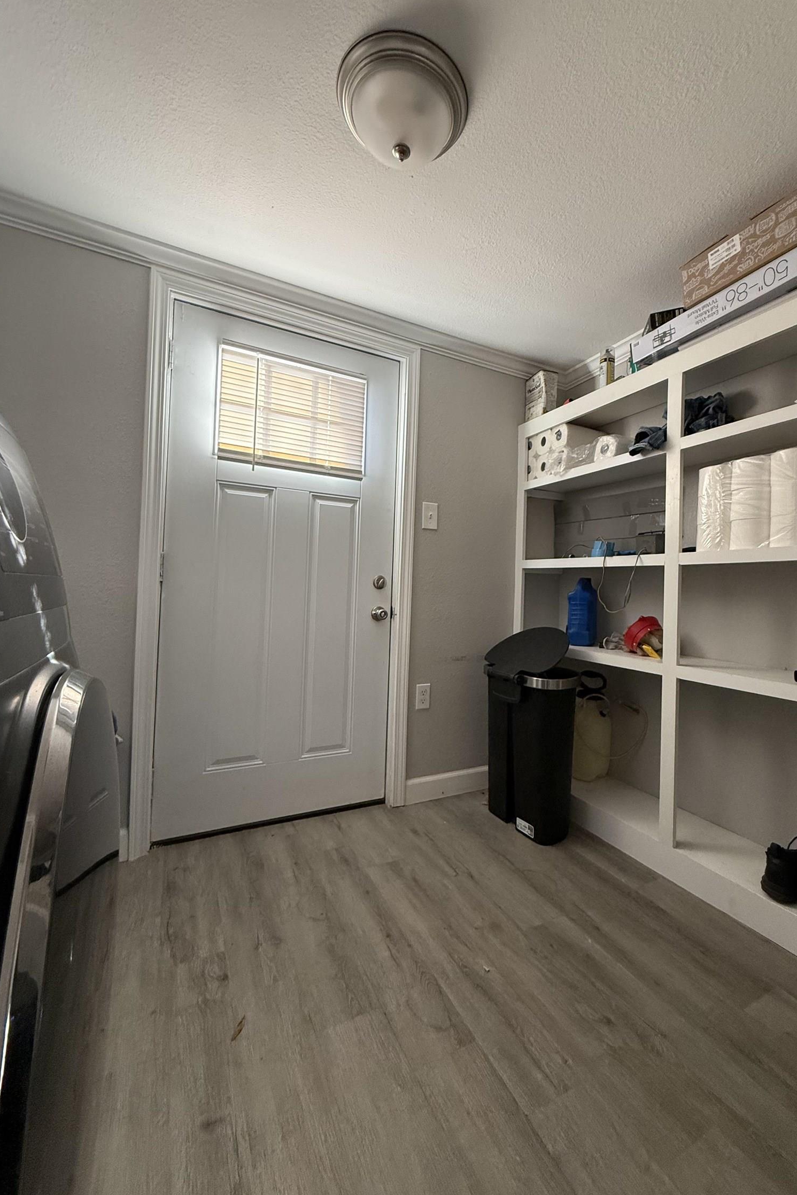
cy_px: 584
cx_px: 456
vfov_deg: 100.4
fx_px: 498
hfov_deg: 76.9
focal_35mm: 15
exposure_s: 1/77
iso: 320
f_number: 2.2
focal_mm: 2.22
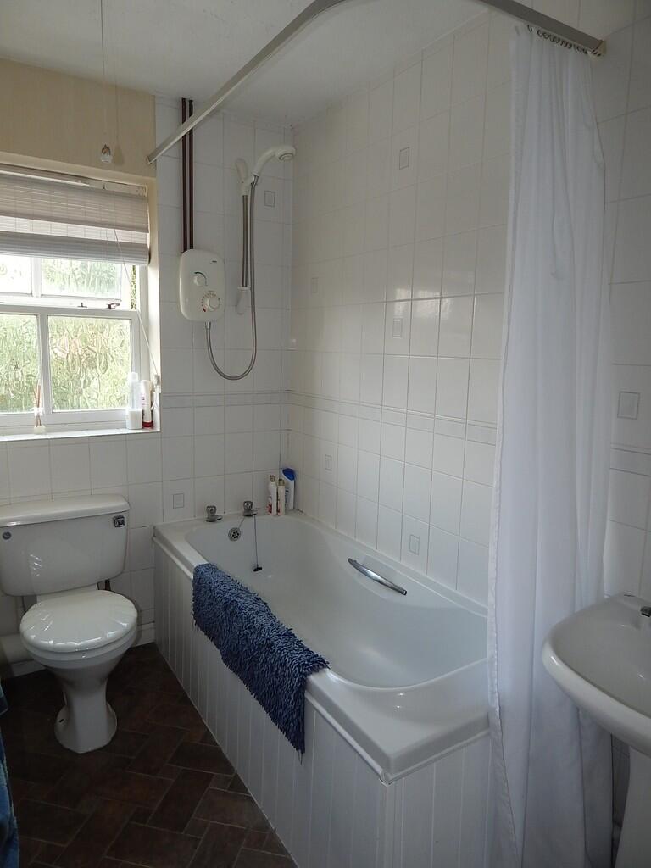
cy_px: 434
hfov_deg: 58.9
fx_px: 577
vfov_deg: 73.9
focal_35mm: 23
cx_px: 326
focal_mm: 4
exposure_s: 1/80
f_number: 3
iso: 125
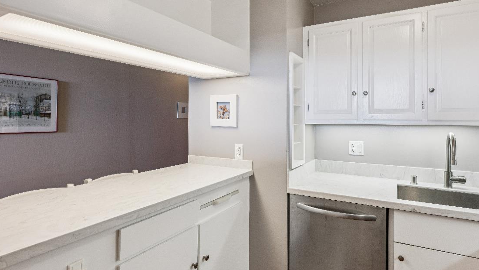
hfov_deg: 84.4
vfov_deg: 54.1
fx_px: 263
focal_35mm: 21
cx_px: 260
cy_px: 120
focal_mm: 14.5
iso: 140
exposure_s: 1/20
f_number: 8
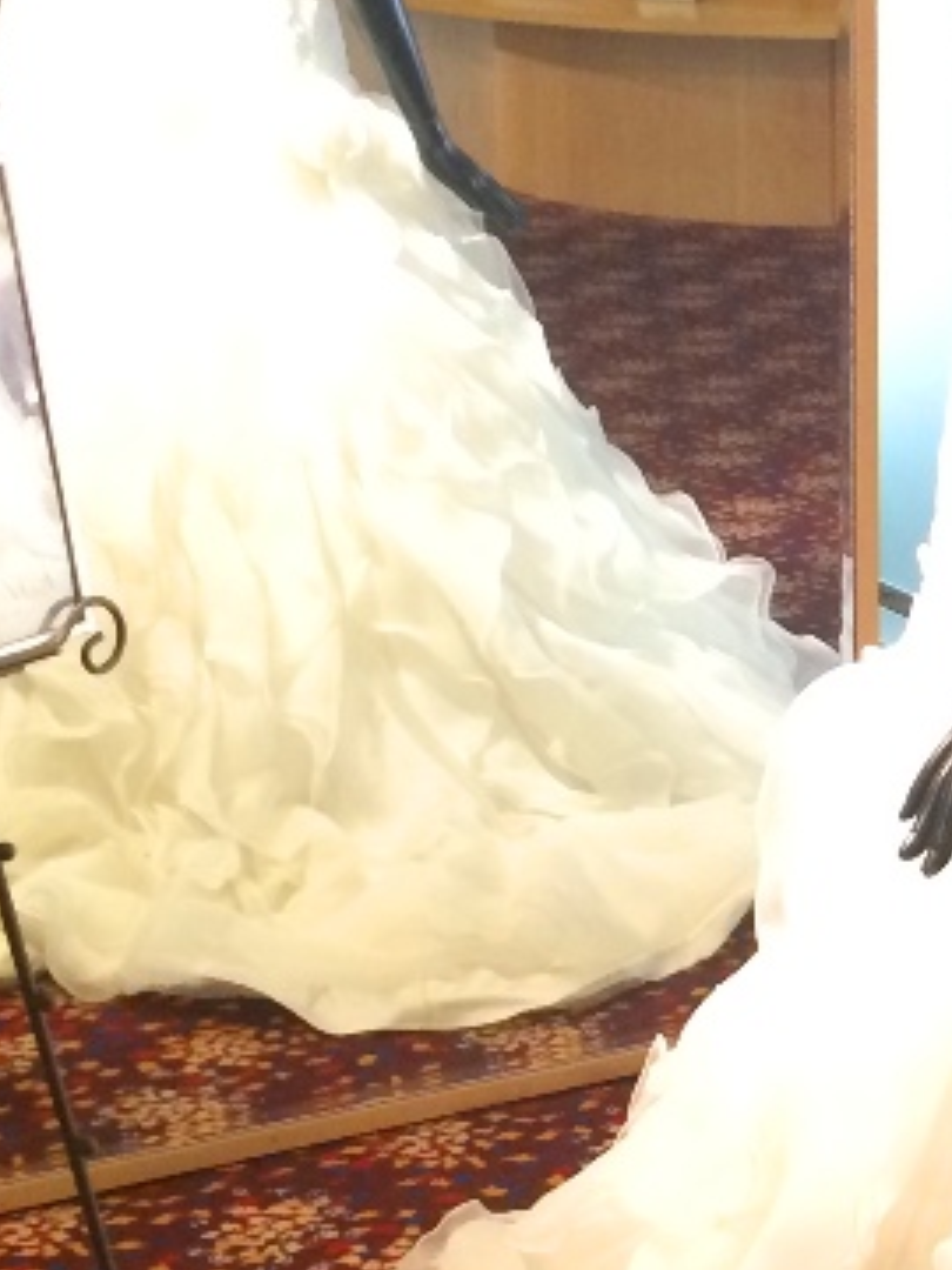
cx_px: 1266
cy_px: 506
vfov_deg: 21.3
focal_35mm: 92
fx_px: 3374
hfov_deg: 15.3
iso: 200
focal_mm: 4.15
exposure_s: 1/30
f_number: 2.2
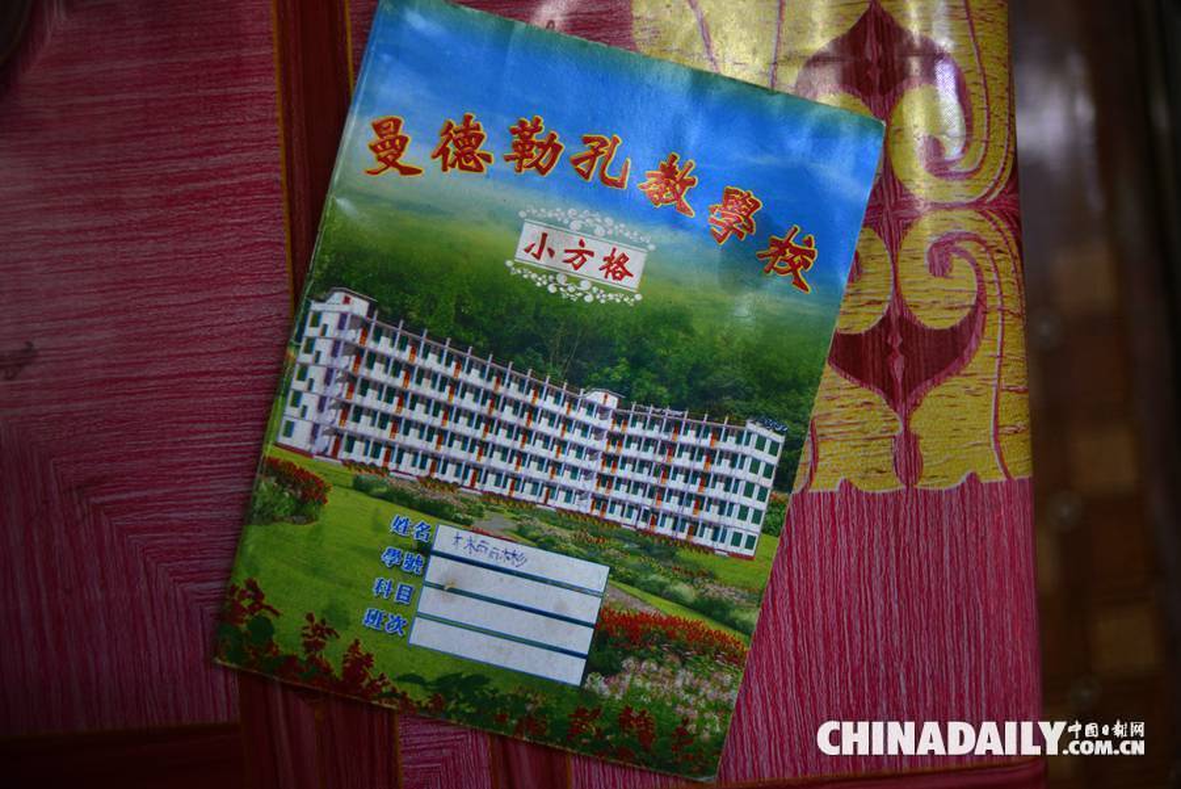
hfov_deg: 54.4
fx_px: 1149
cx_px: 590
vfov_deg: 37.9
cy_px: 394
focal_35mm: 35
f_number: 2
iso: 640
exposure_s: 1/160
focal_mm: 35
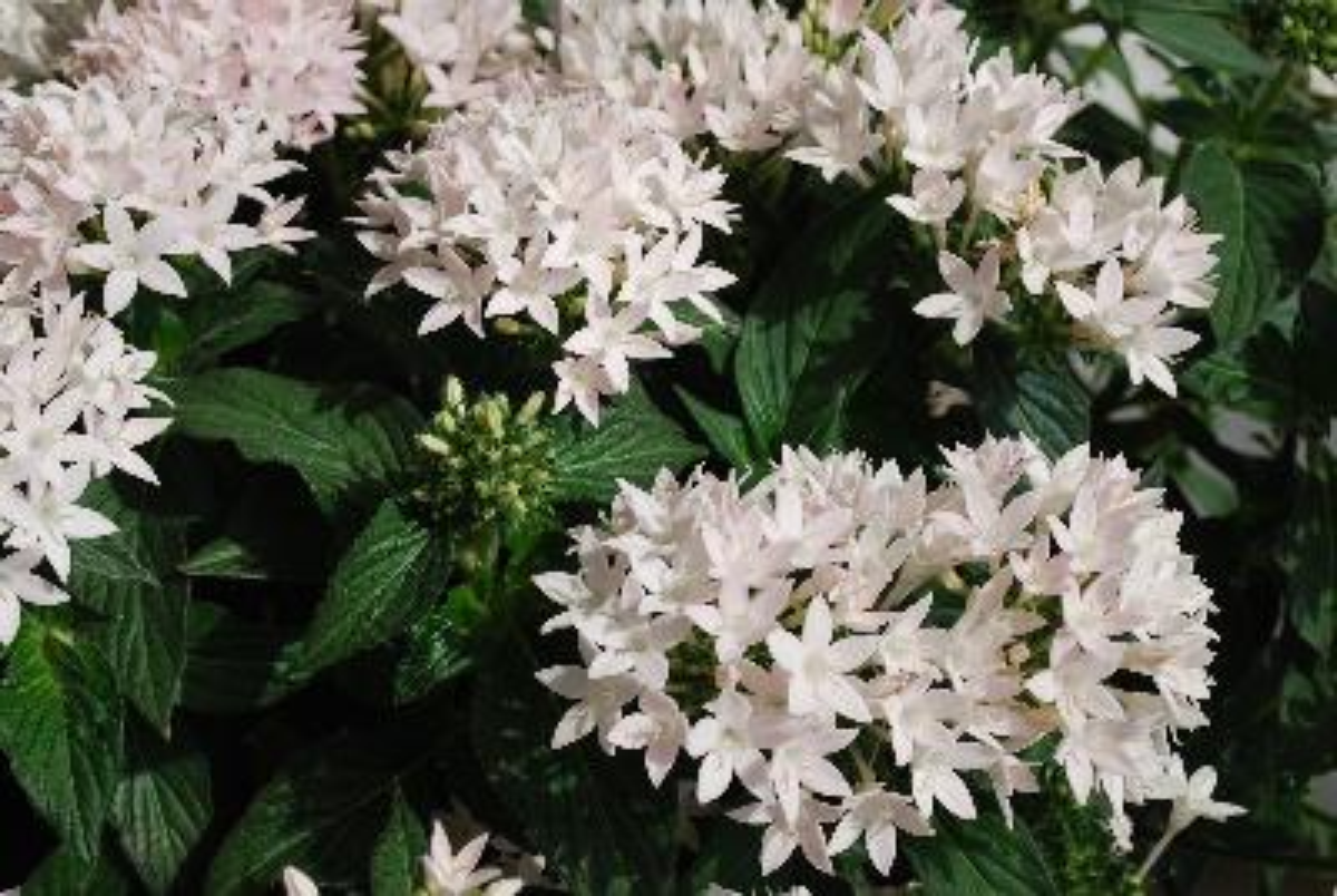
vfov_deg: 23.9
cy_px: 448
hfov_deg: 35.0
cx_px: 668
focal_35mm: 57
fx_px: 2120
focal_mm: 38
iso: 100
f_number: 8
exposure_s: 1/320
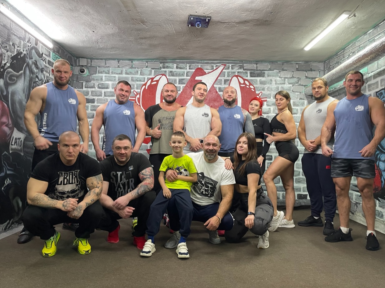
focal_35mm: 27
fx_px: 300
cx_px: 190
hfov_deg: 65.3
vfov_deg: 51.3
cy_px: 144
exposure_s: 1/50
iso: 125
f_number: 1.6
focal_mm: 4.2
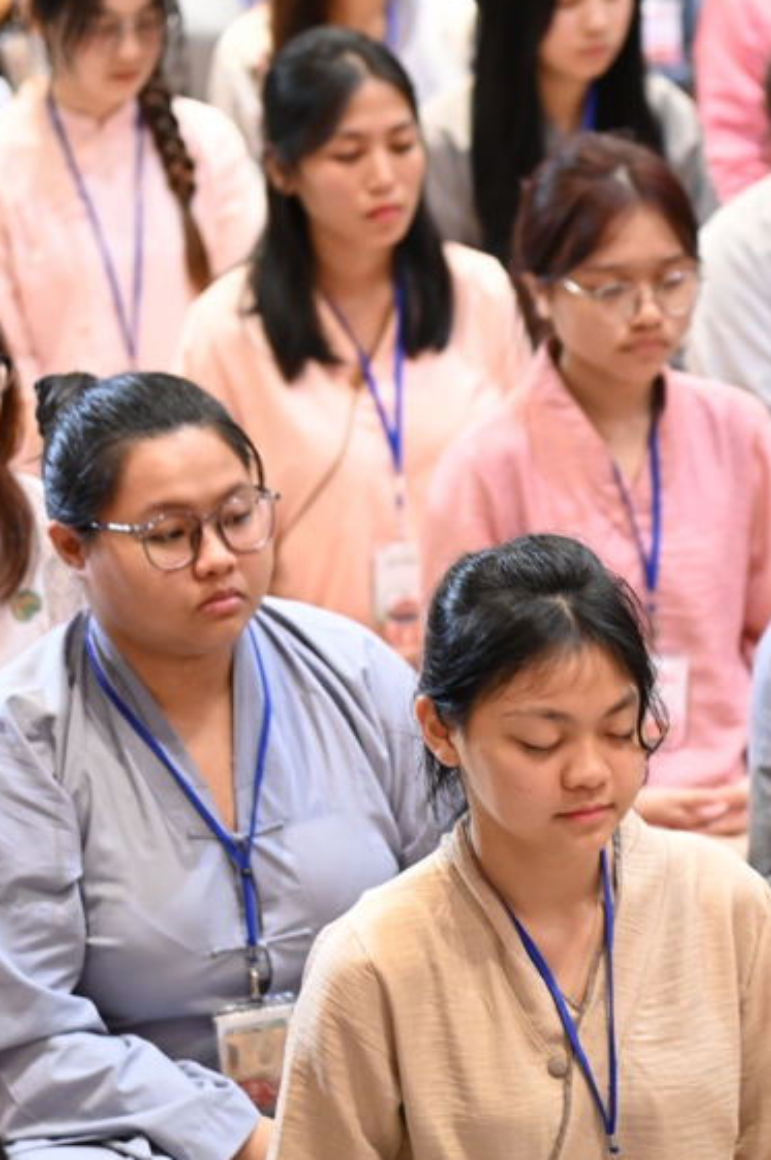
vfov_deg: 9.9
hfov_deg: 6.6
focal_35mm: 209
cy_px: 555
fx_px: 6726
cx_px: 624
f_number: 4
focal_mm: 120
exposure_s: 1/80
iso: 3200
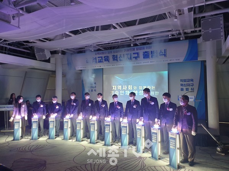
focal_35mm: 26
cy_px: 86
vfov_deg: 53.1
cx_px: 114
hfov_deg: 67.3
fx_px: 172
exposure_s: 1/17
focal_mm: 4.3
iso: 250
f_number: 2.4
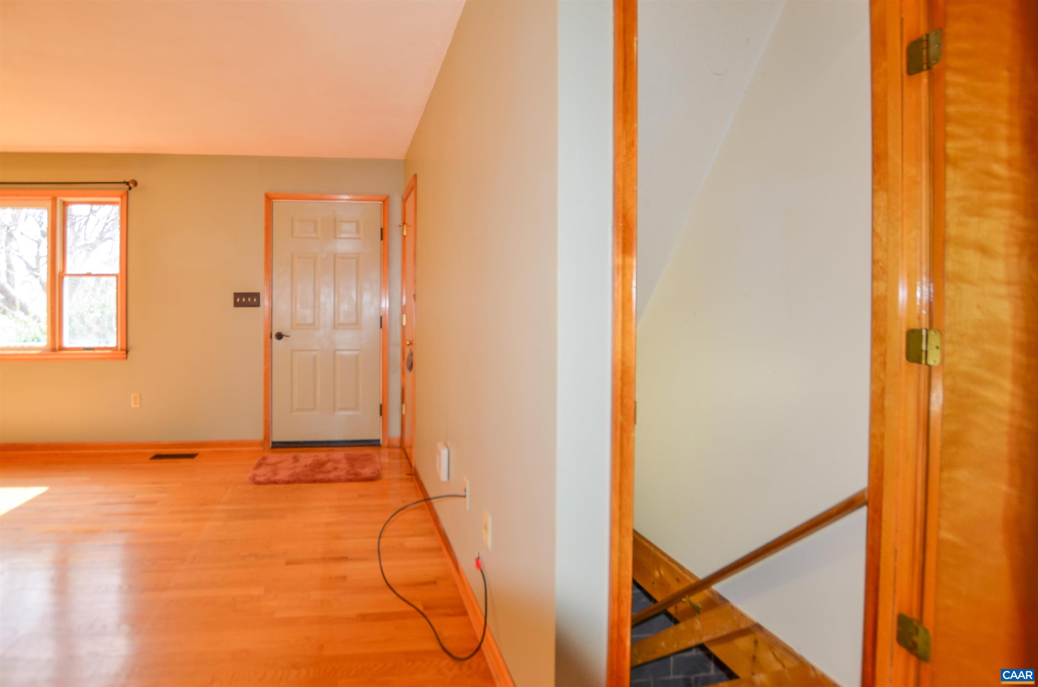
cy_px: 344
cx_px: 519
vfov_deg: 77.1
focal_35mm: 15
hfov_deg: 100.5
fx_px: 432
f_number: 3.5
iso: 100
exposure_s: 1/60
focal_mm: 10
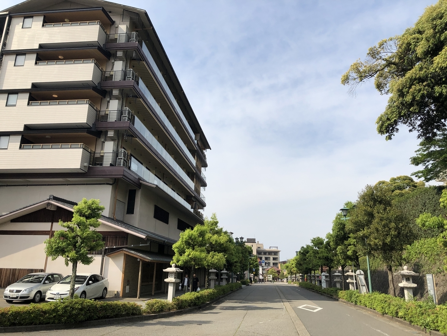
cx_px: 224
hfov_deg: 63.4
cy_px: 168
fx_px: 362
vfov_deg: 49.7
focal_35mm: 28
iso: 20
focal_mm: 3.99
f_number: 1.8
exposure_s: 1/2315
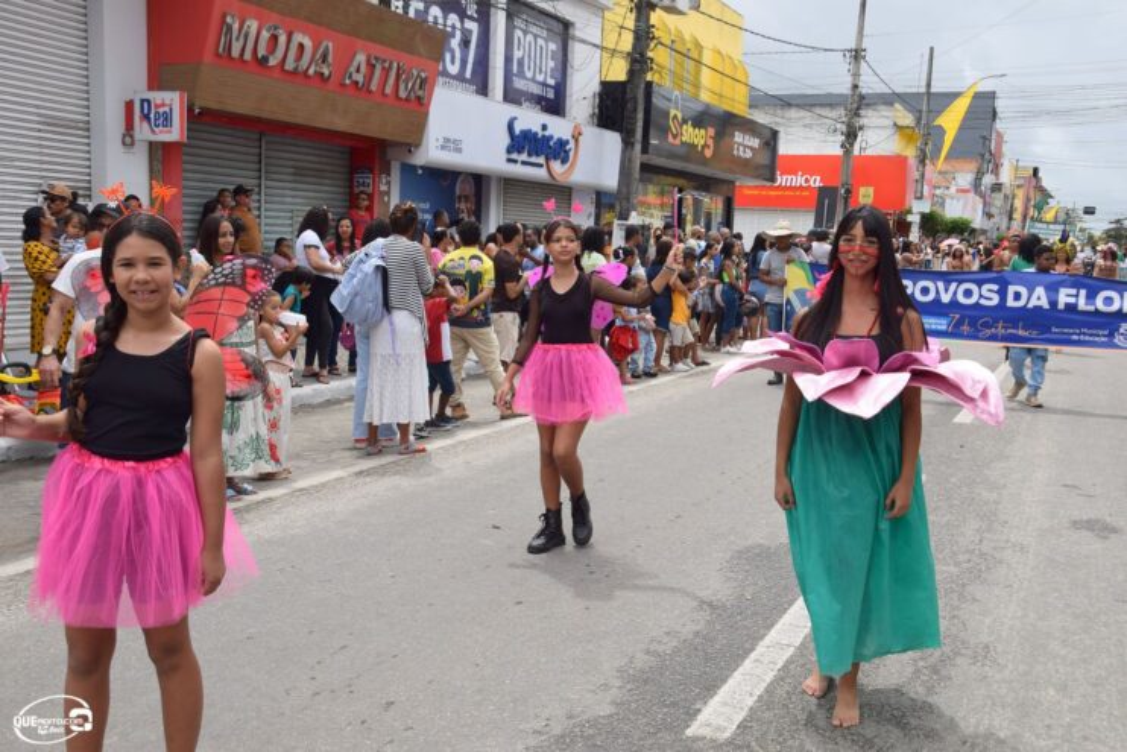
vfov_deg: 36.9
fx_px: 1127
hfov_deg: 53.1
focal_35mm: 36
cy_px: 376
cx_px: 564
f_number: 9
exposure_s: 1/320
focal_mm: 24
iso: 200
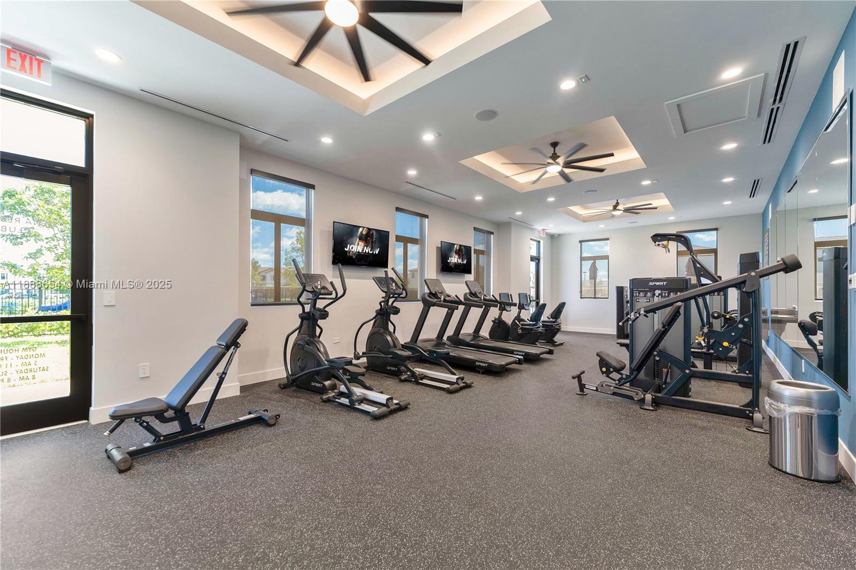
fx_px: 333
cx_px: 428
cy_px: 285
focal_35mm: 14
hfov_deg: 104.3
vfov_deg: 81.2
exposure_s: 1/60
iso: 320
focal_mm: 14
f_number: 4
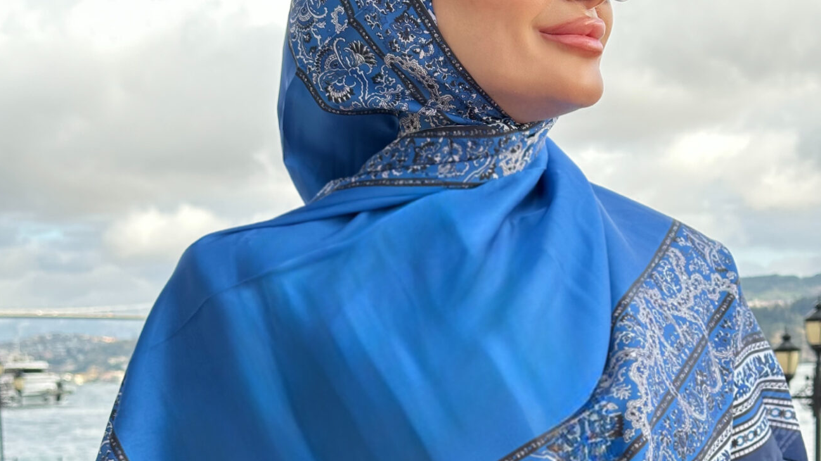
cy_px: 523
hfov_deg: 30.2
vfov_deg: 16.6
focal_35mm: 70
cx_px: 410
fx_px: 1524
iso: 64
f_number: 1.78
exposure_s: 1/428
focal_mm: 6.86
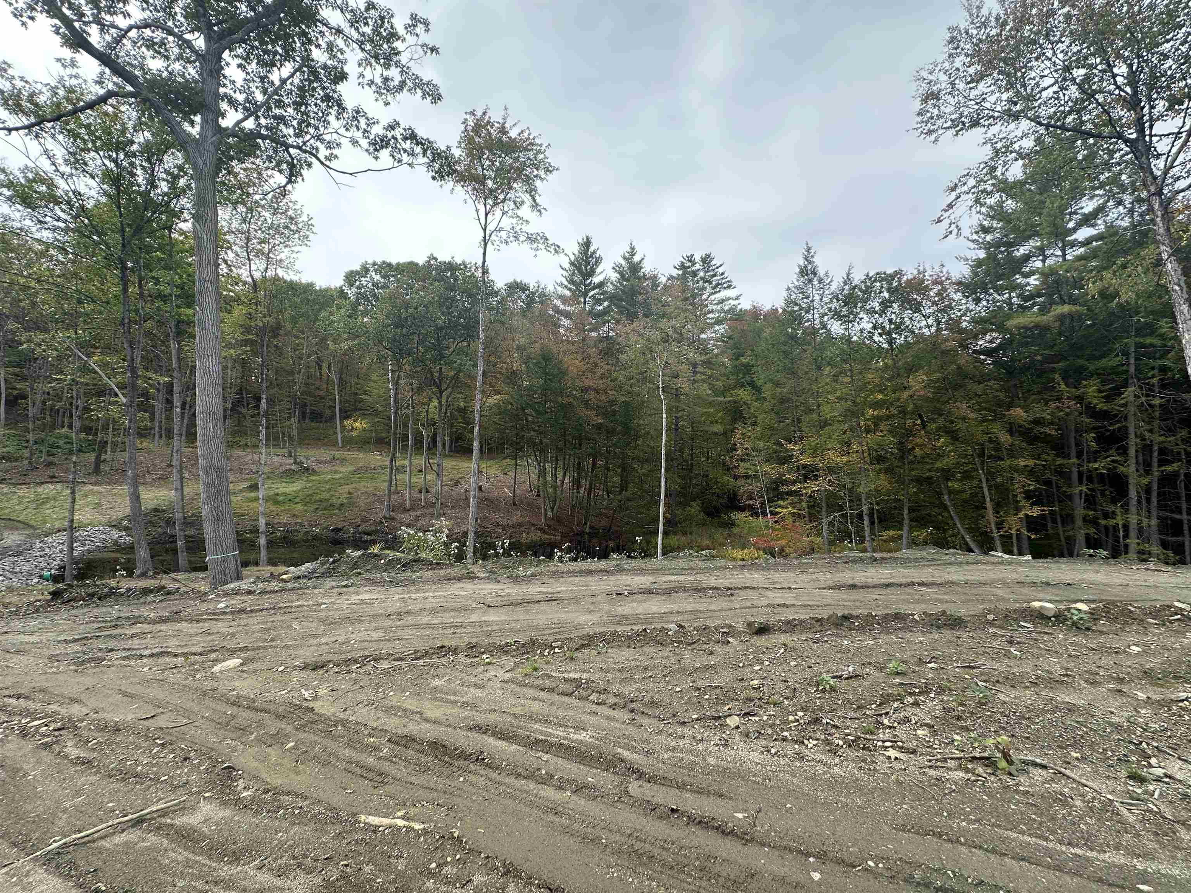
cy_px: 446
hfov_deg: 102.1
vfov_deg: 85.7
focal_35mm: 14
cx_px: 596
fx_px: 482
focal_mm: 2.22
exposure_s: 1/433
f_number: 2.2
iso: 40
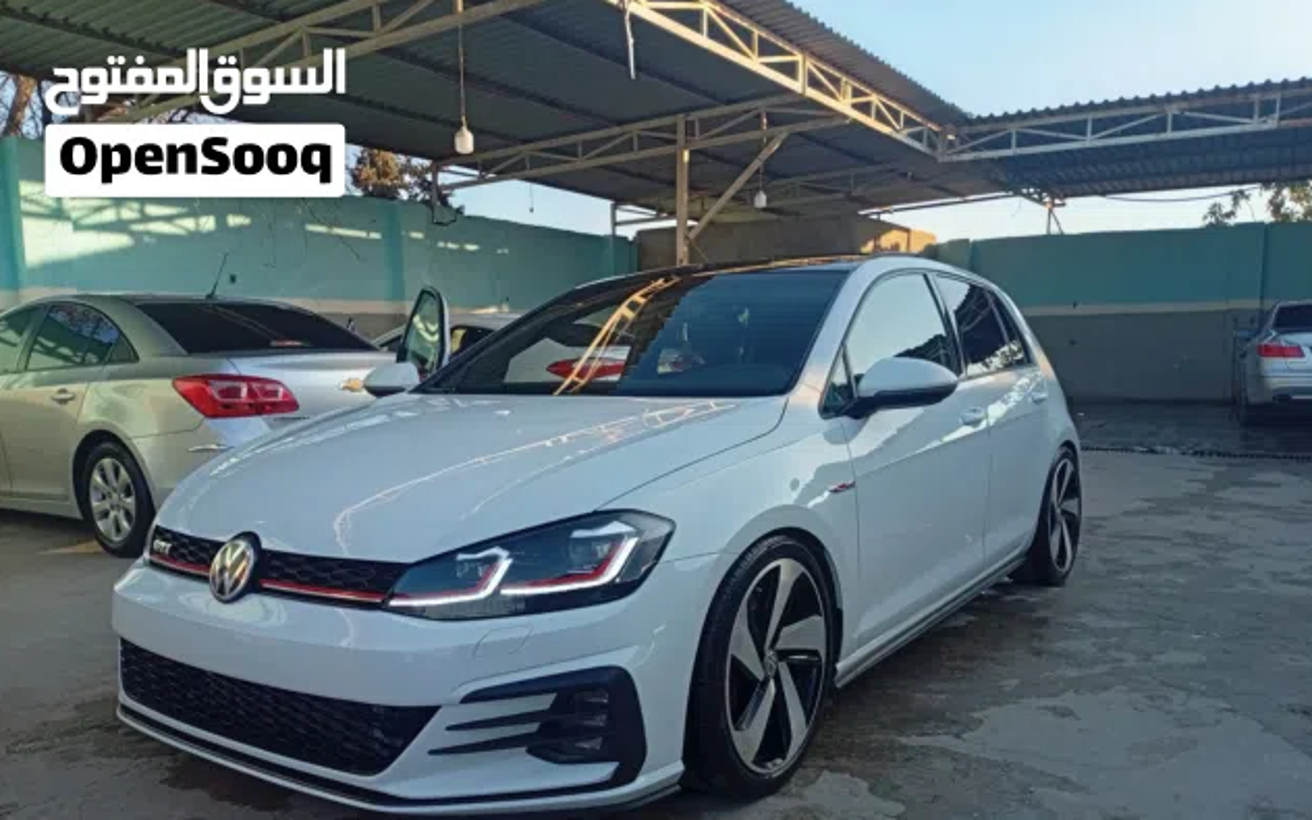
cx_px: 658
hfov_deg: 64.6
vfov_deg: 42.9
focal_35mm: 29
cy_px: 496
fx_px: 1037
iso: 50
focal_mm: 3.84
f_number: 1.8
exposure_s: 1/284
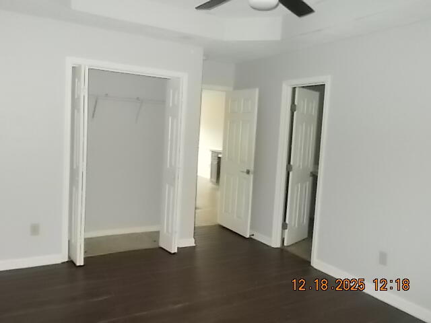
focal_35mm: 30
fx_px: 374
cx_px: 216
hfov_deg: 60.0
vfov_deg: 46.8
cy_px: 162
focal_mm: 5.3
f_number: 3.4
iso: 640
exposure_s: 1/25
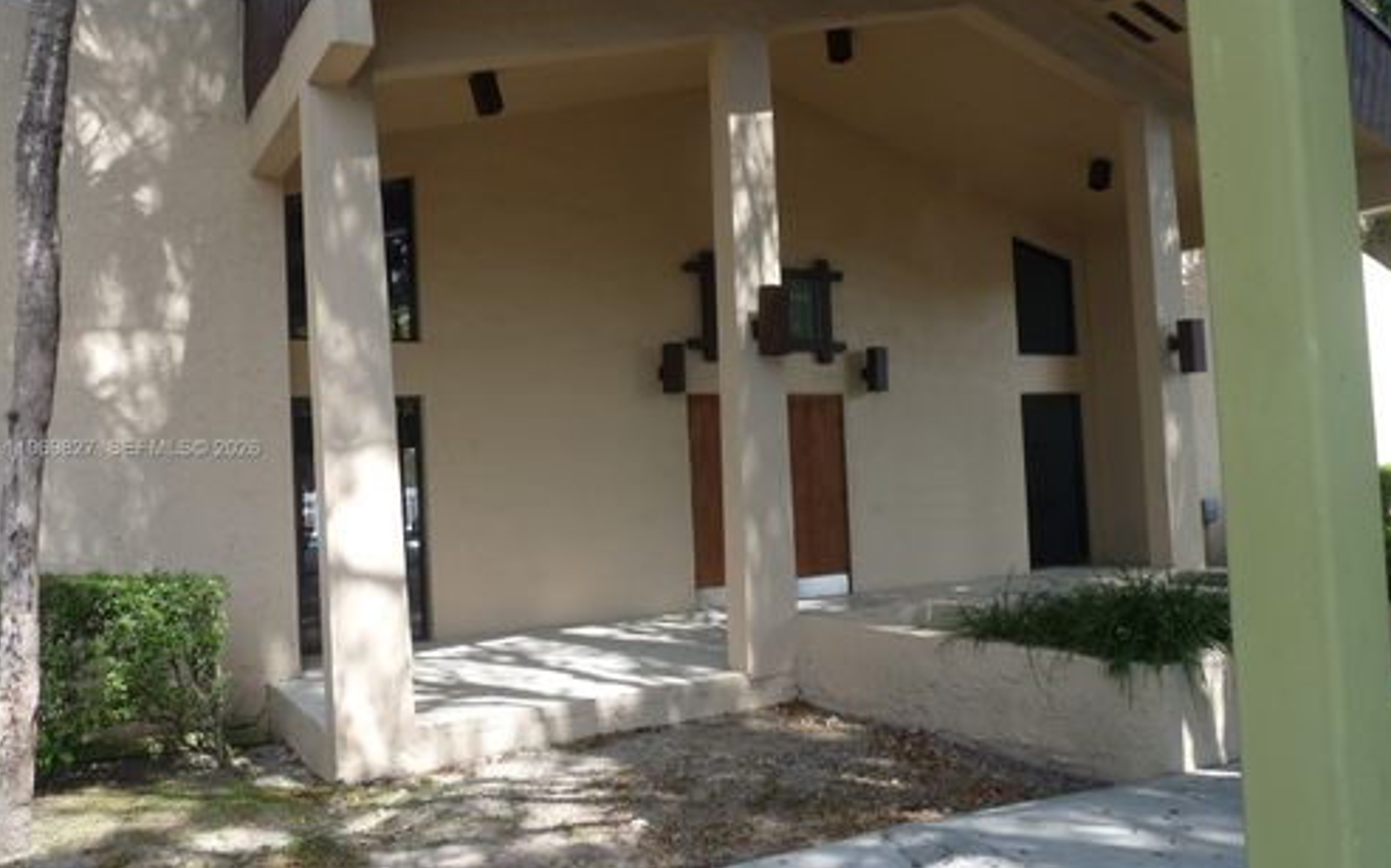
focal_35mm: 29
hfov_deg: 64.6
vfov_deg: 43.1
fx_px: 1099
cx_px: 691
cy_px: 450
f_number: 4
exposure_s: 1/250
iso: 100
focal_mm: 4.8
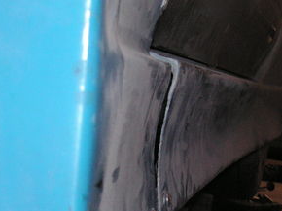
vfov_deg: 17.5
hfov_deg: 23.3
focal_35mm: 84
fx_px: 684
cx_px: 149
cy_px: 148
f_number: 3.3
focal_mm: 6.3
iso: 160
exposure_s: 1/45
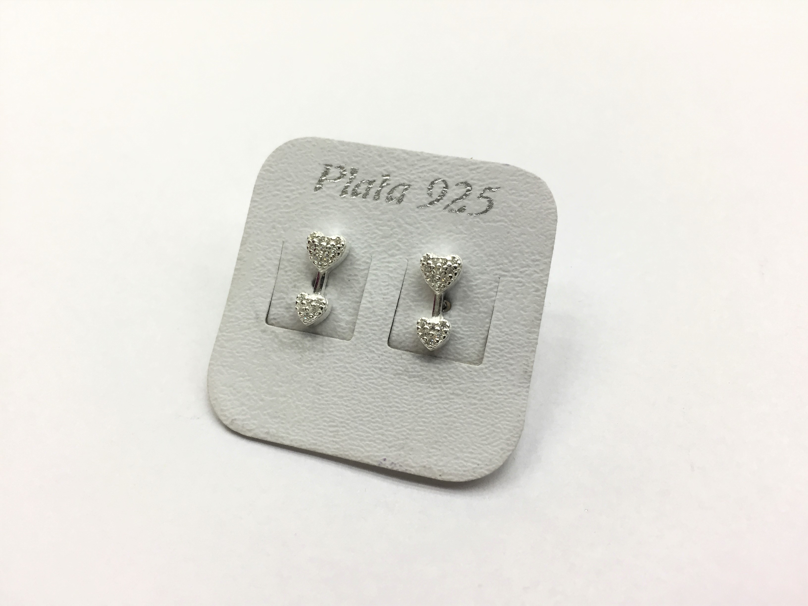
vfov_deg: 48.2
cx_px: 404
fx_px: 677
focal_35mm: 29
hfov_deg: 61.7
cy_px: 303
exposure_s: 1/33
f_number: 2.2
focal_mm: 4.15
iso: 32
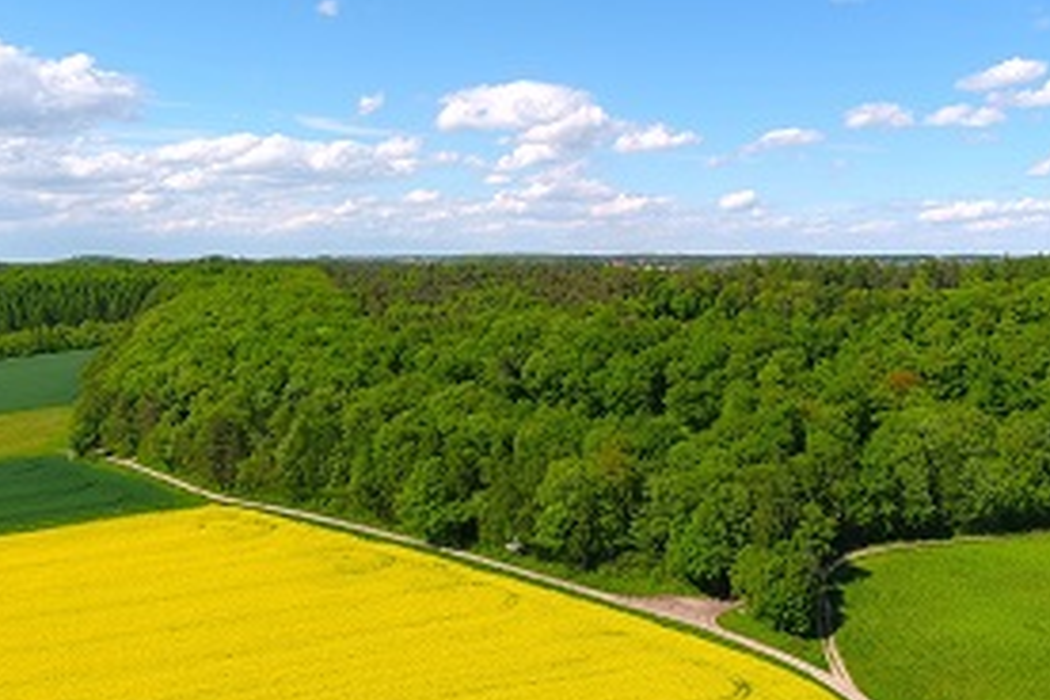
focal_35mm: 42
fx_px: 1225
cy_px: 346
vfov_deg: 31.9
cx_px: 677
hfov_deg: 45.9
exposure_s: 1/320
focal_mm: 10.57
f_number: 5.6
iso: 100
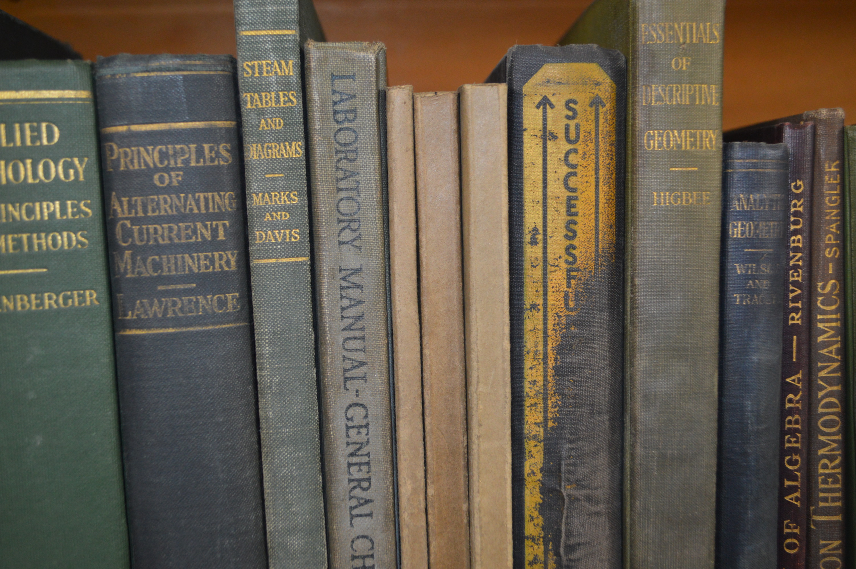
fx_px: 927
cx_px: 428
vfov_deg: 34.1
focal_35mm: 39
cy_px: 284
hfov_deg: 49.6
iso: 720
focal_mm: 26
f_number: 4.2
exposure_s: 1/60
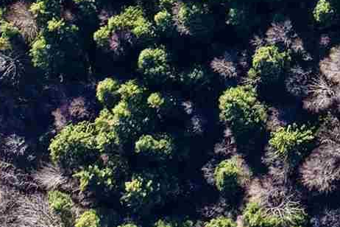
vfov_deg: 6.7
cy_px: -458
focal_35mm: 186
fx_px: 1757
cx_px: 837
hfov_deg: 9.7
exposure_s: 1/320
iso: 120
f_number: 2.8
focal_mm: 14.45
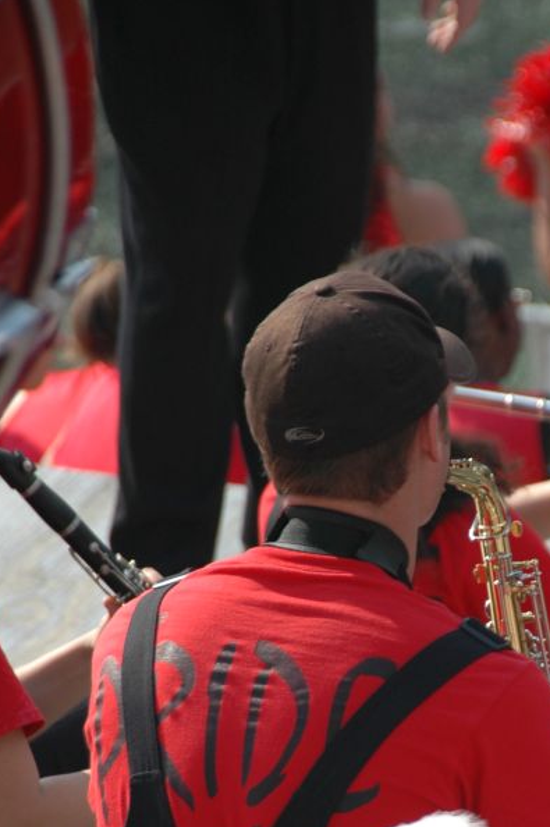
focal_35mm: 517
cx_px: 464
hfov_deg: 2.7
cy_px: 640
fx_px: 11868
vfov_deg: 4.0
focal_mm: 200
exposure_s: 1/500
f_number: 5.6
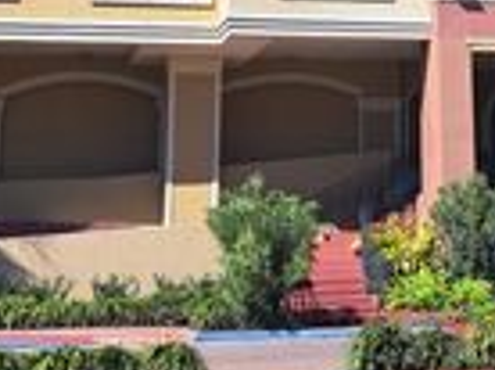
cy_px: -31
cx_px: 473
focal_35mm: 87
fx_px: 1242
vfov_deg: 16.4
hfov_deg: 21.9
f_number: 1.8
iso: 50
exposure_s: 1/266
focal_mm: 5.23
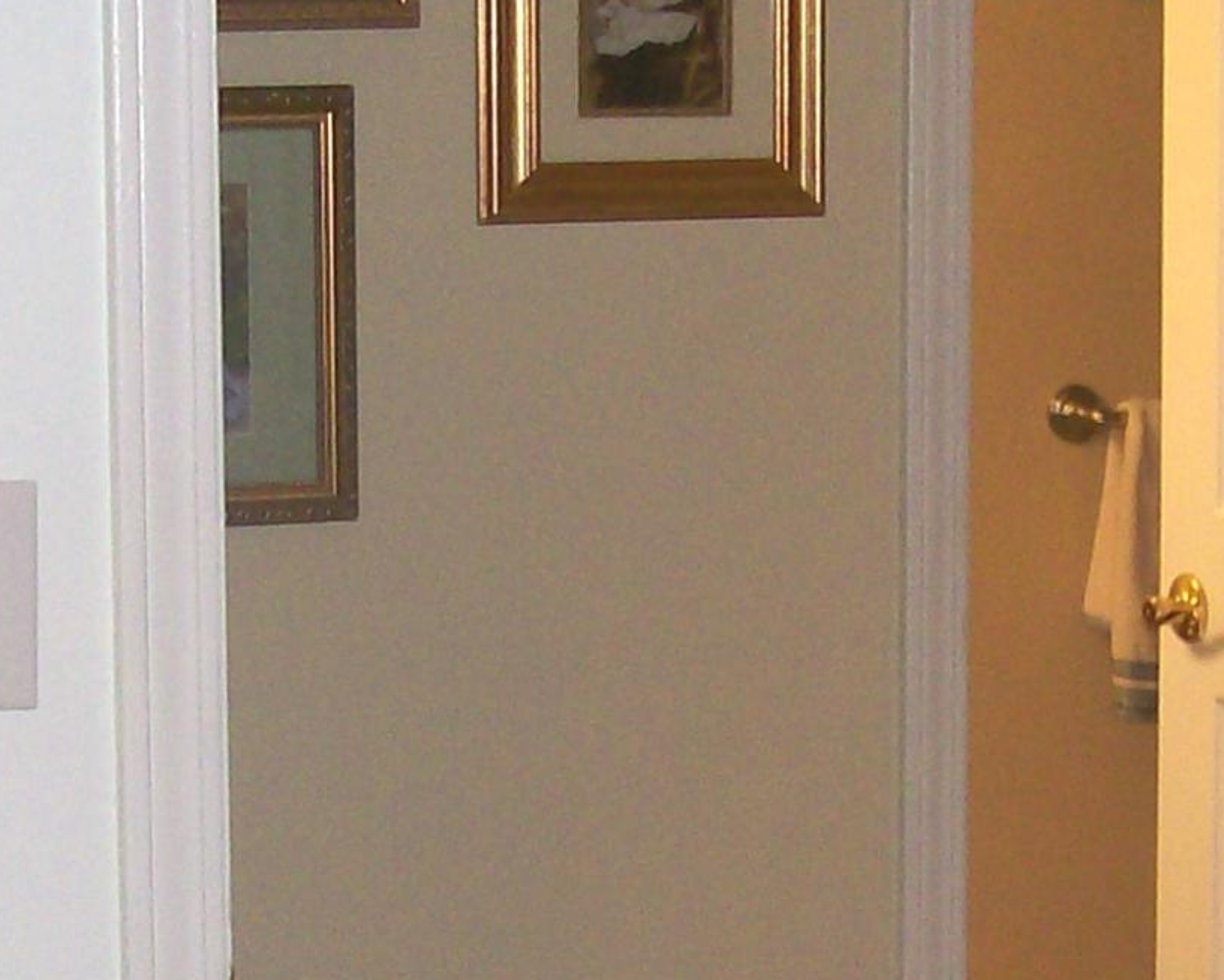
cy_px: 787
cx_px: 452
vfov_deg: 11.9
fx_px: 4674
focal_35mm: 129
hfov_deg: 14.9
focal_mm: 6
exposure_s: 1/64
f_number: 2.7
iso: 140
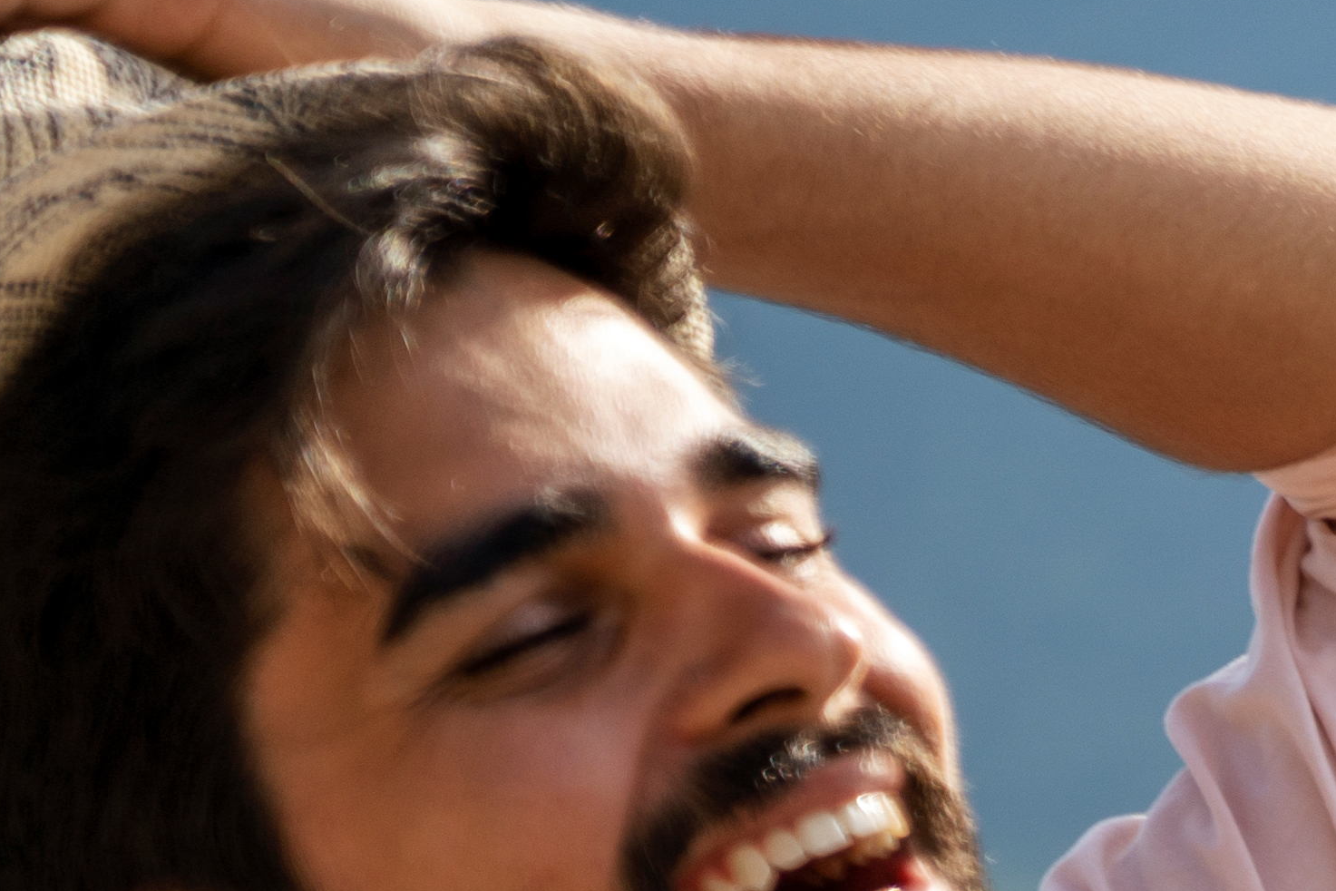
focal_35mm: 297
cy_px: 2073
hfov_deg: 6.5
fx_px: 11021
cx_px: 3540
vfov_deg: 4.5
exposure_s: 1/1000
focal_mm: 55
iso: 100
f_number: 2.8
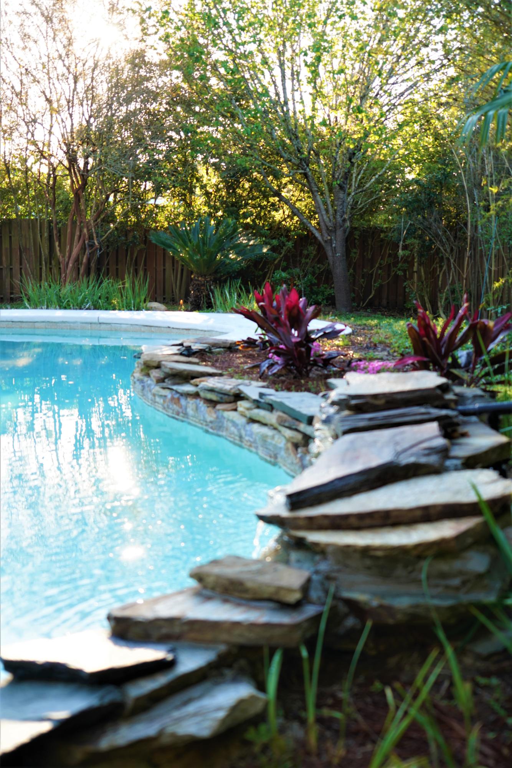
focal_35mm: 41
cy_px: 384
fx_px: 874
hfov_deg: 32.6
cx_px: 256
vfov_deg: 47.4
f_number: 4.5
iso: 320
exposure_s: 1/160
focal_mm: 41
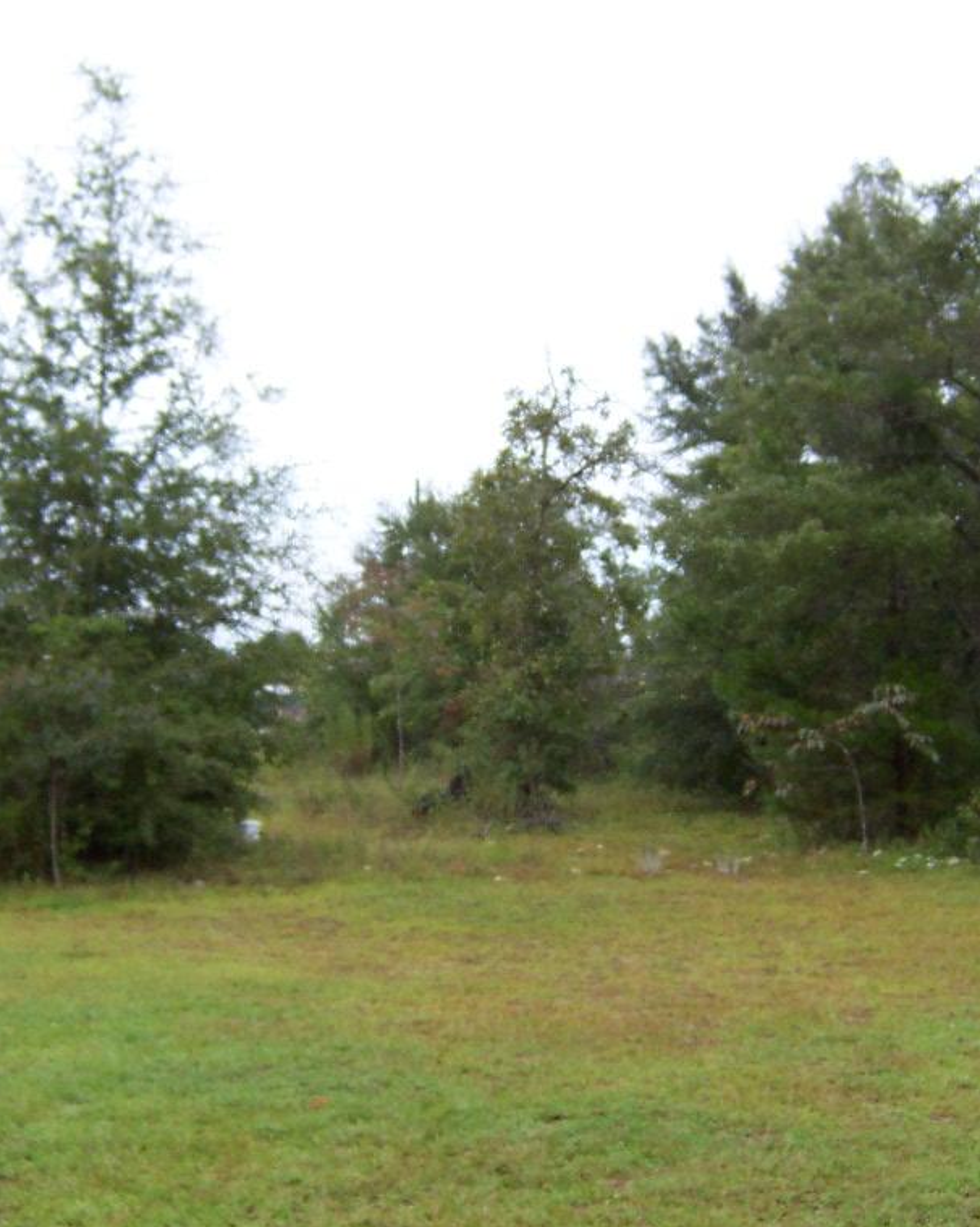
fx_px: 1850
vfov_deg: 36.7
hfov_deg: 29.7
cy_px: 639
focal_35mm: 51
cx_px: 529
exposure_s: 1/90
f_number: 2.8
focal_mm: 5.5
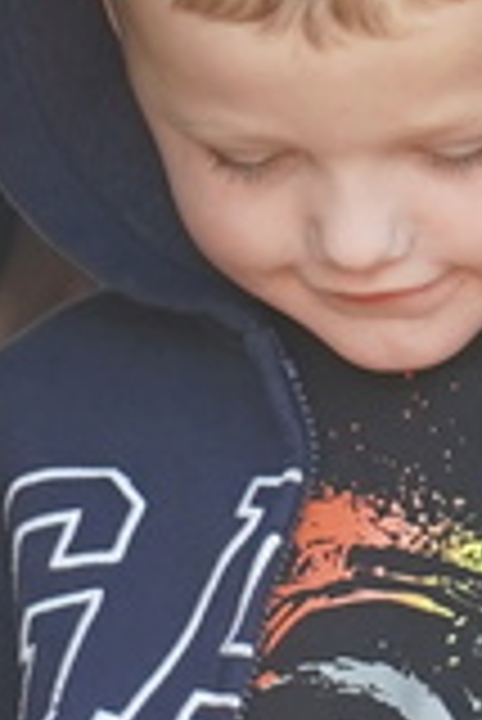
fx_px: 13446
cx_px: 340
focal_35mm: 671
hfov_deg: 2.1
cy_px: 1048
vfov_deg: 3.1
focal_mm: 70
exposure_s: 1/160
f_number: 4.5
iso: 500
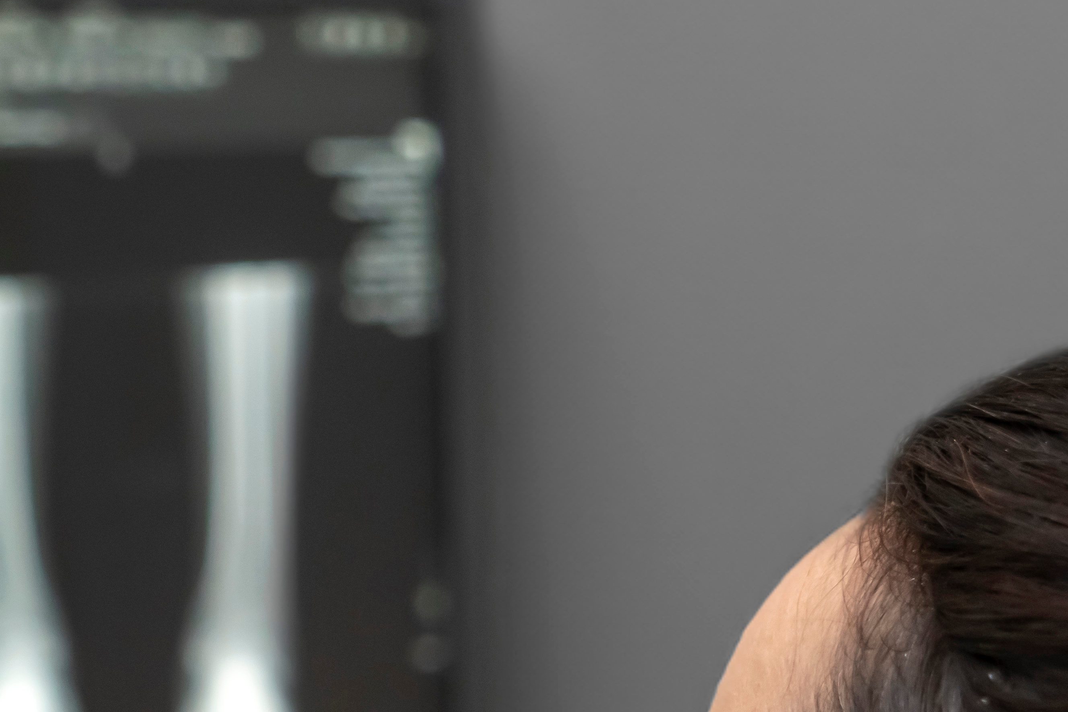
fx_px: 3471
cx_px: -36
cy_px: 981
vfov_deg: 11.4
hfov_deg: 17.0
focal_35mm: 117
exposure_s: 1/200
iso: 1600
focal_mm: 39
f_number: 4
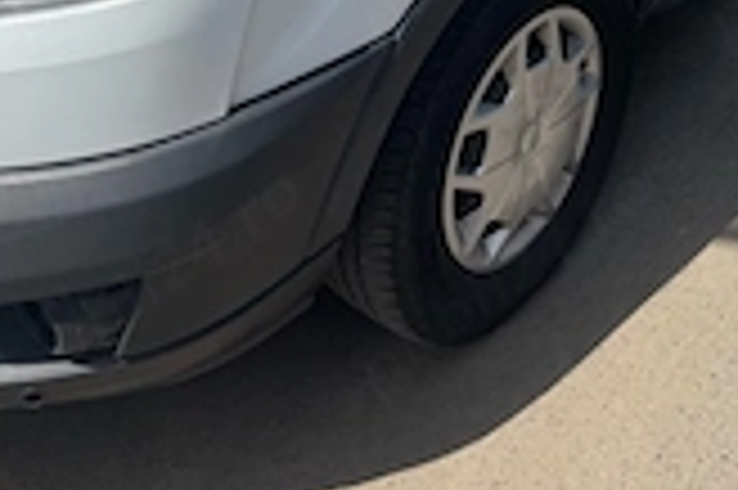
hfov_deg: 32.0
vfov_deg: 18.1
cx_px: 594
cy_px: -364
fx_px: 1249
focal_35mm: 61
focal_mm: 6.76
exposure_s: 1/5814
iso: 80
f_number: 1.78
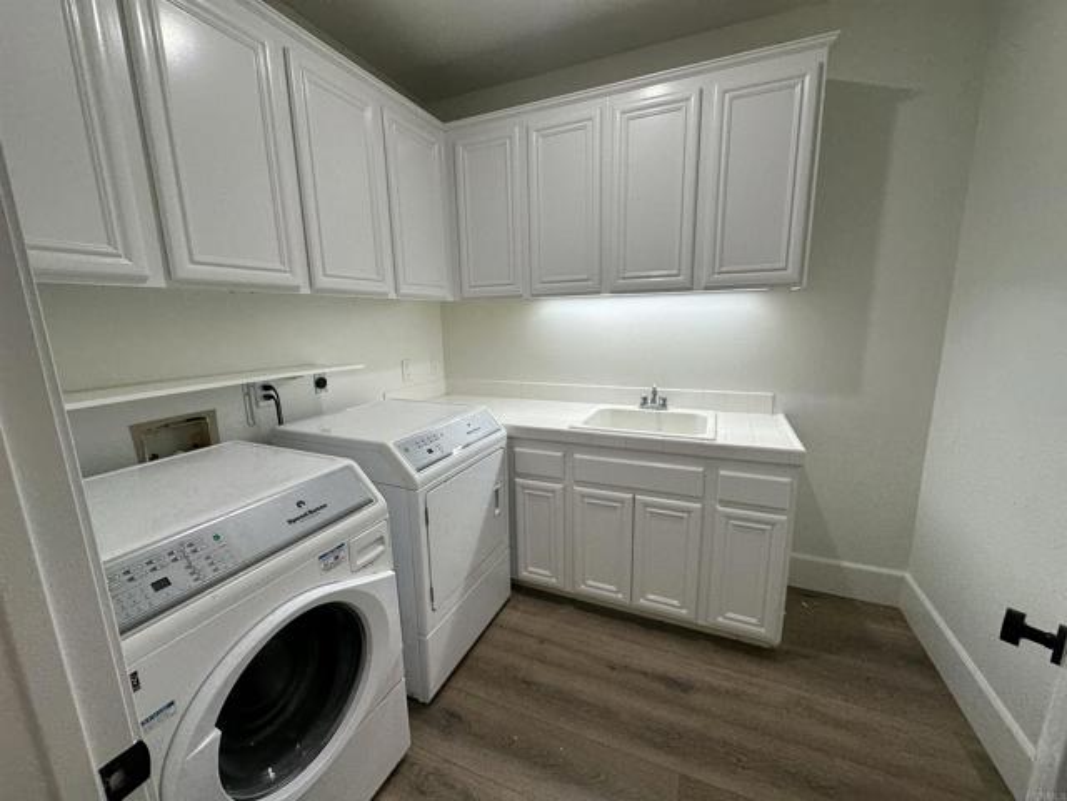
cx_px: 534
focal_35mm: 14
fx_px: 432
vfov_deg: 85.7
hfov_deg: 102.1
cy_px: 400
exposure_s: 1/120
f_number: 2.2
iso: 80
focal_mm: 2.22
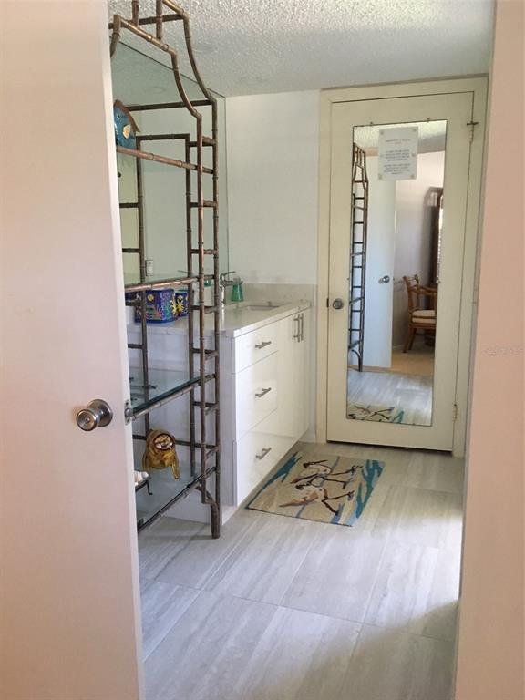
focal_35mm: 29
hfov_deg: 48.2
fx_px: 586
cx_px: 262
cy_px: 350
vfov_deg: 61.7
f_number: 2.2
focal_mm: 4.15
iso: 200
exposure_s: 1/24
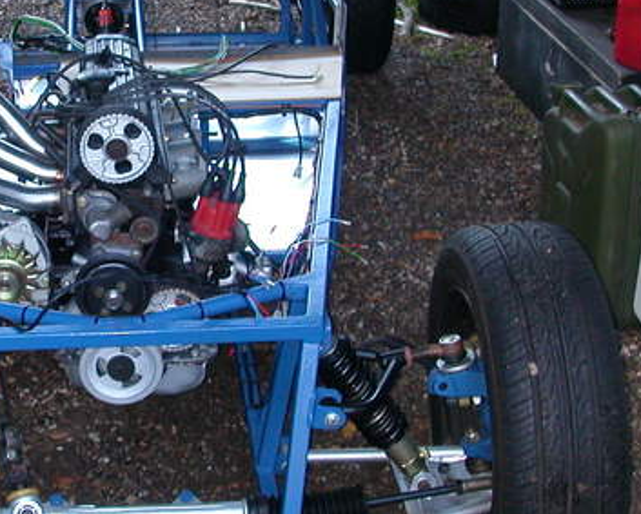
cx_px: 129
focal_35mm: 76
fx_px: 1443
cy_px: 225
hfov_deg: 24.6
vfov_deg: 20.2
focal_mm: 6.6
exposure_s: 1/30
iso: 148
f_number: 2.9
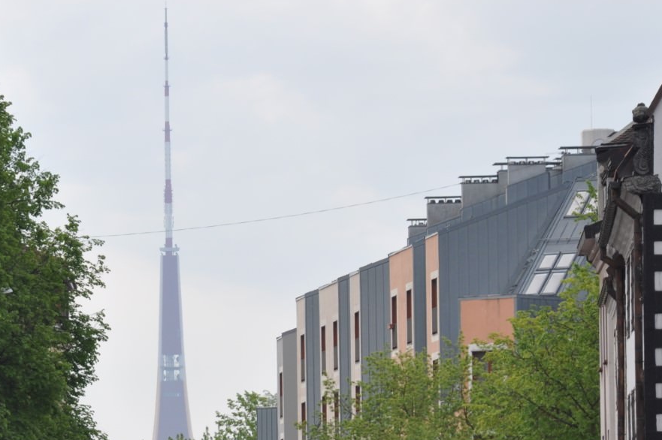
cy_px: 357
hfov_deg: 7.1
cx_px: 166
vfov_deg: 4.7
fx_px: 5347
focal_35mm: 291
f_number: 5.6
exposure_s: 1/500
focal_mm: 95
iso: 280
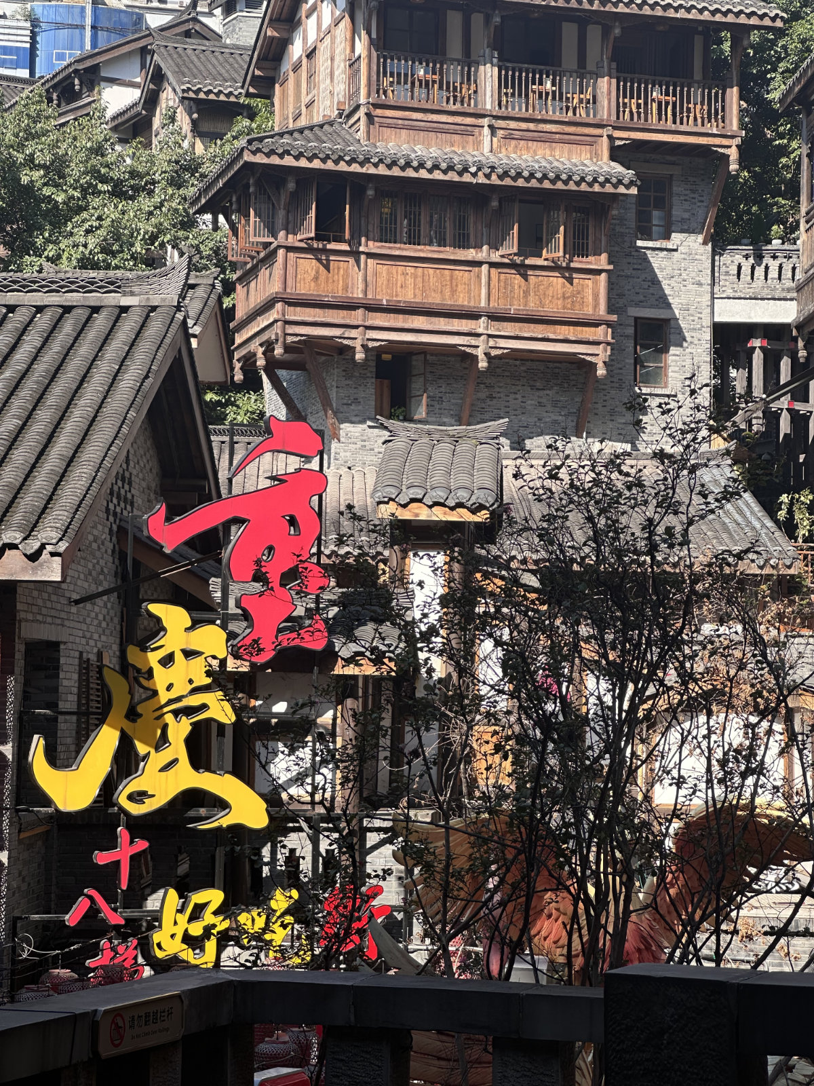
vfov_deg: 25.3
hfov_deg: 19.1
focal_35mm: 77
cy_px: 543
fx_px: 2414
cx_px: 407
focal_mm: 9
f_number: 2.8
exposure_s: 1/266
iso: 32
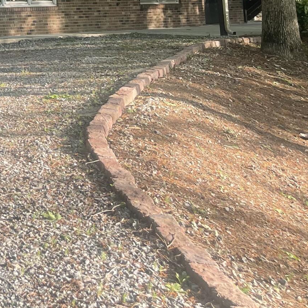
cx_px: -84
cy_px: -87
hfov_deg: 20.6
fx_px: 775
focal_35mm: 77
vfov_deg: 20.6
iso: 32
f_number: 1.6
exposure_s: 1/344
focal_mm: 5.1
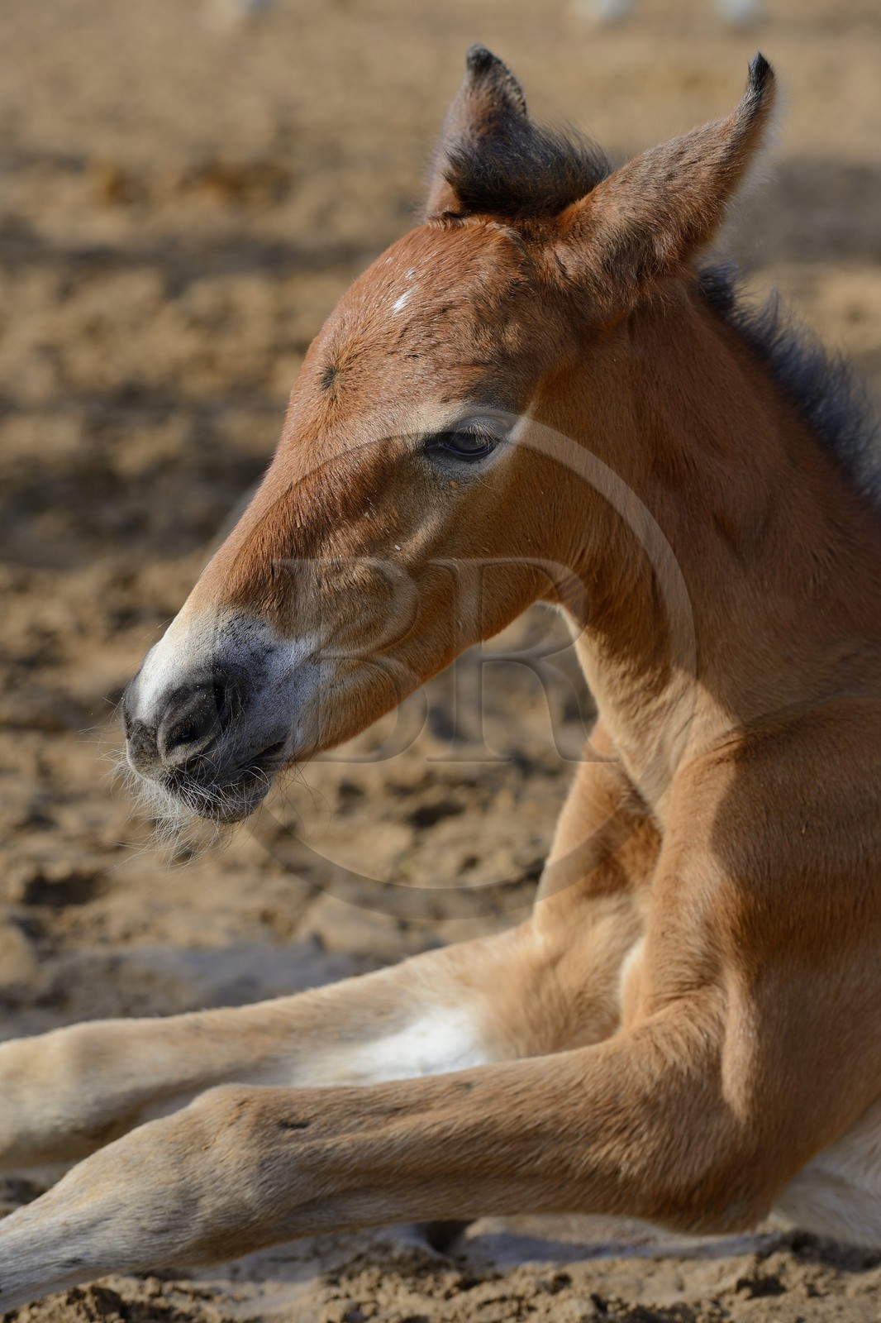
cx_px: 440
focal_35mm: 122
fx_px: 4480
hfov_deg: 11.2
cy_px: 662
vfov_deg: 16.8
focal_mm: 122
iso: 200
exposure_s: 1/400
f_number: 5.6
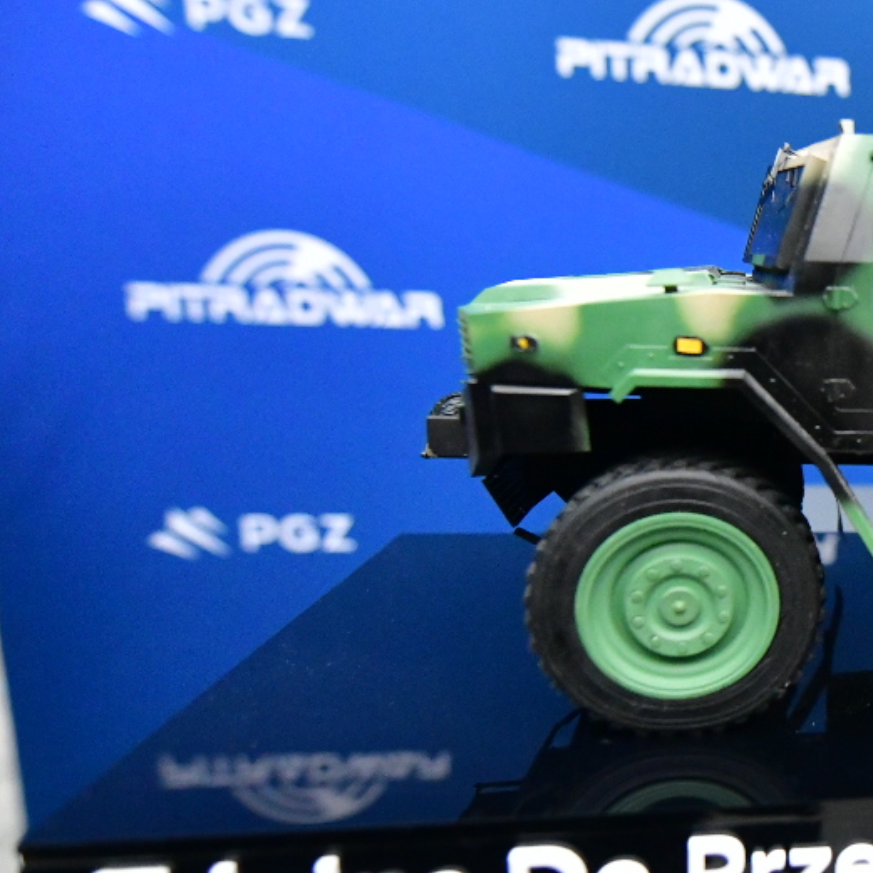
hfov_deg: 36.5
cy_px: 471
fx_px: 1056
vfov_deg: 44.9
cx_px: 1002
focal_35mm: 37
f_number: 2.8
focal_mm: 14
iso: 3200
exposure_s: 1/400
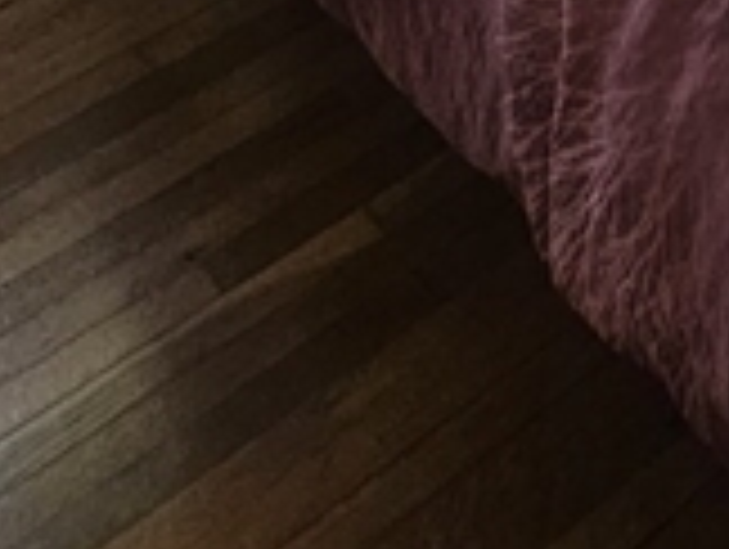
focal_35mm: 82
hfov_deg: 16.7
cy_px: -1143
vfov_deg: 10.9
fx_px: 1729
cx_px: 1521
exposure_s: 1/60
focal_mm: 2.2
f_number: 2.2
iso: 80
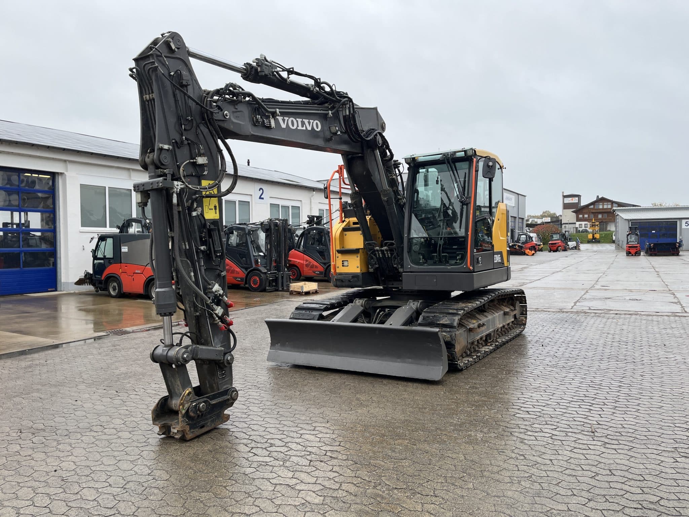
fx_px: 518
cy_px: 258
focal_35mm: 26
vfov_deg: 53.1
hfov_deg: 67.3
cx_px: 344
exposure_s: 1/642
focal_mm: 5.1
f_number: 1.6
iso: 50
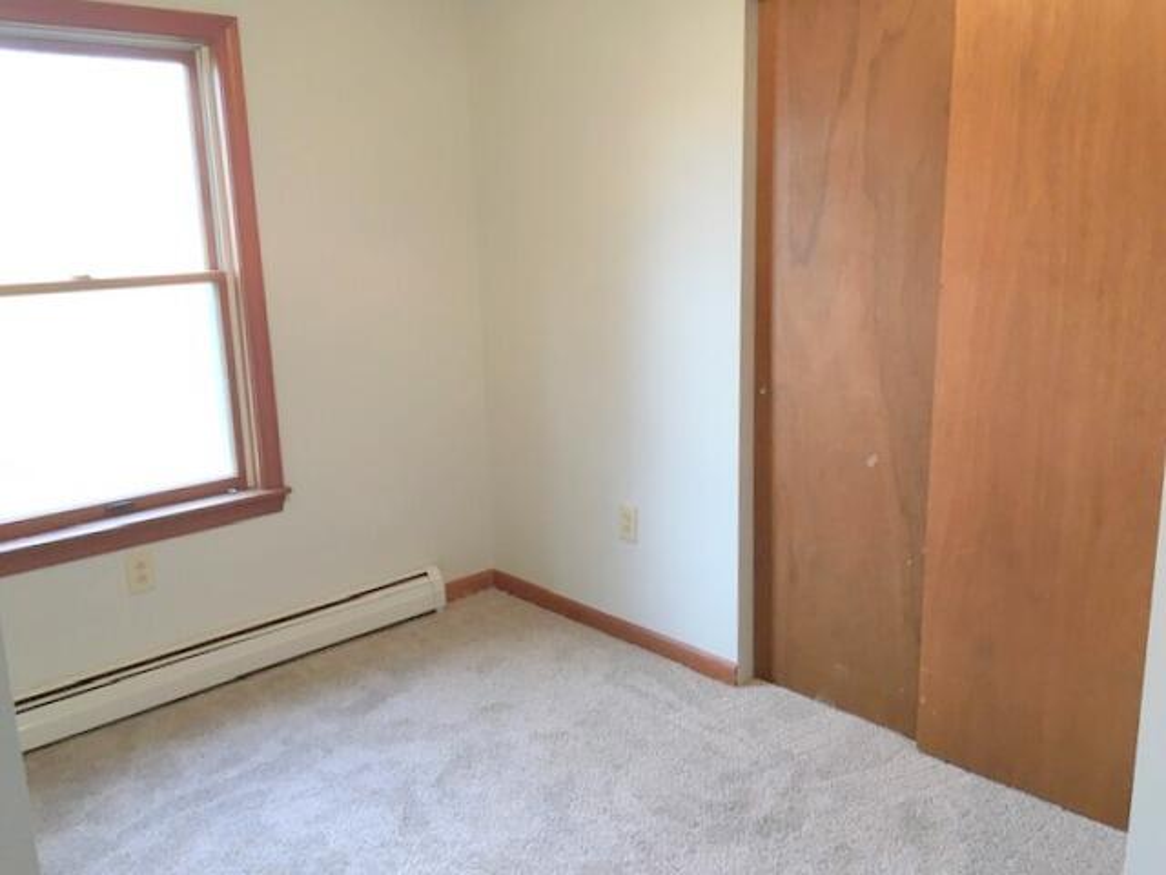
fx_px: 977
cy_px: 438
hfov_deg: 61.7
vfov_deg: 48.2
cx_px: 583
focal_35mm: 29
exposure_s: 1/30
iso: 64
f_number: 2.2
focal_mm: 4.15
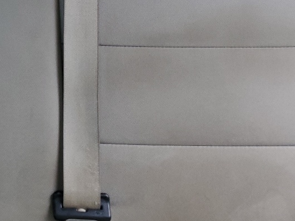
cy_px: 0
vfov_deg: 18.2
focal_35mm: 79
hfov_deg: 23.0
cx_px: -46
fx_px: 673
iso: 59
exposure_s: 1/120
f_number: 1.5
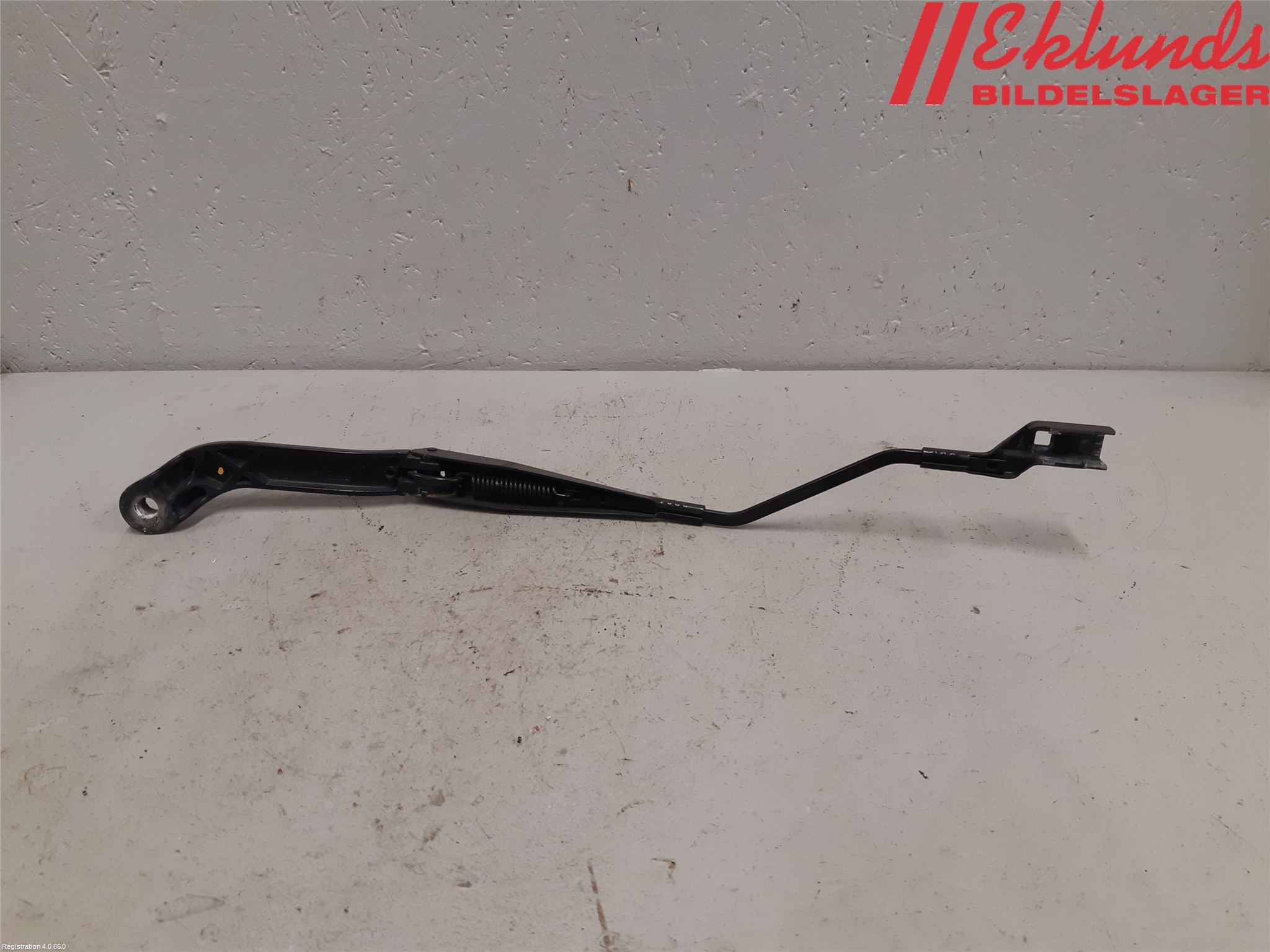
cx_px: 635
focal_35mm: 26
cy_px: 476
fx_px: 954
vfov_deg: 53.1
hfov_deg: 67.3
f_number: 1.7
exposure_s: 1/50
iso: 100
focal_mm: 3.93
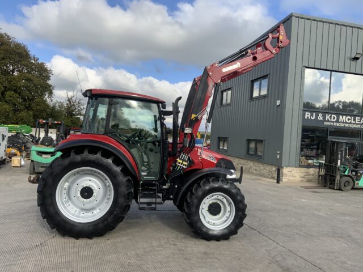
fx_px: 304
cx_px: 182
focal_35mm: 29
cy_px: 136
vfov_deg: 48.2
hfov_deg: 61.7
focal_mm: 3
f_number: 1.8
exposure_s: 1/1577
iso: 16
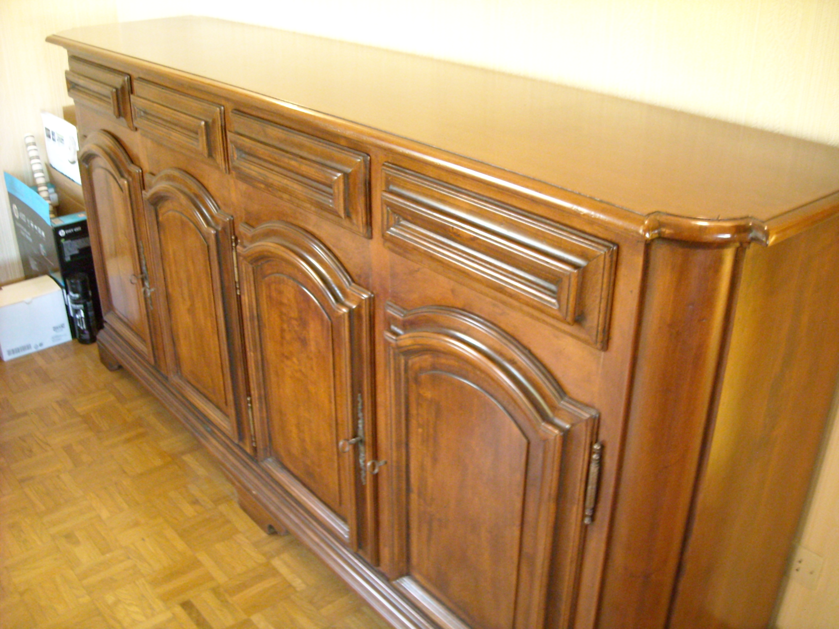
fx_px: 848
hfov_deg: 52.6
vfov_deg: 40.7
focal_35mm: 35
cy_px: 314
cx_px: 420
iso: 455
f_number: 2.8
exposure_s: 1/8
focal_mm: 5.7
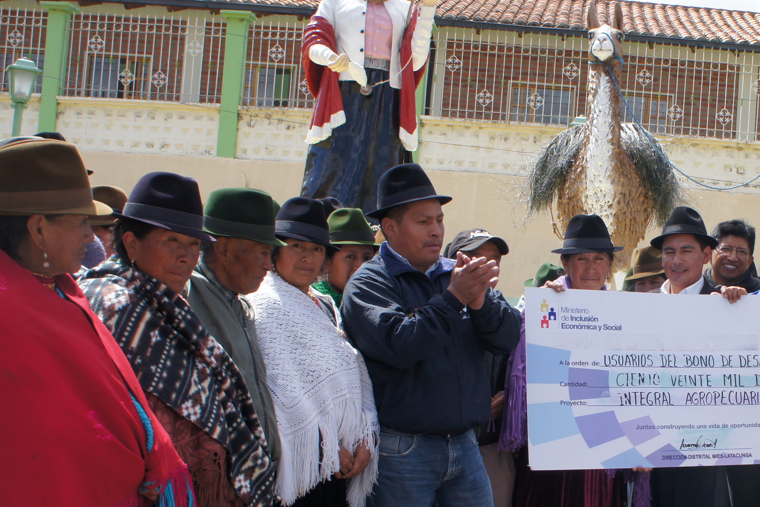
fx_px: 1161
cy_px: 321
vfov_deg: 24.6
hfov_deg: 34.4
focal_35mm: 55
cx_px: 667
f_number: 7.1
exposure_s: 1/320
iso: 200
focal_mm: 18
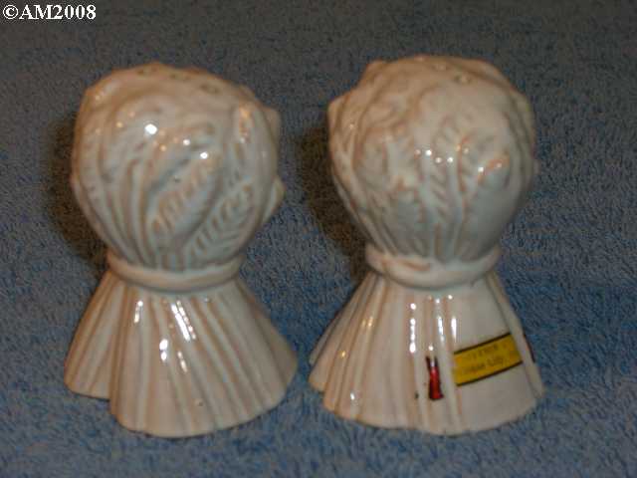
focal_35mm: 114
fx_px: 2098
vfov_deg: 13.0
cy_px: 239
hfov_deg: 17.3
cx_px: 318
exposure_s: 1/30
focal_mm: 23.7
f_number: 5.4
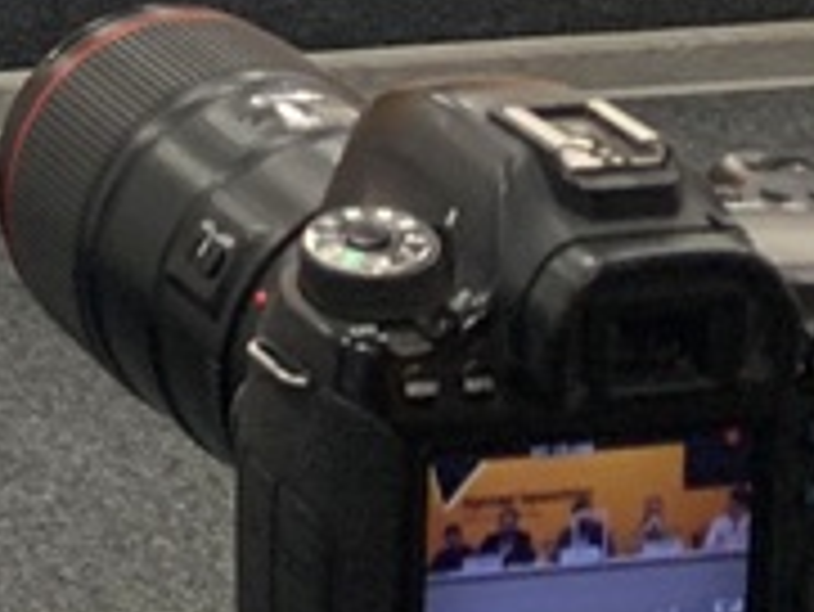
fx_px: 3459
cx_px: -1210
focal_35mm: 147
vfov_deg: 9.0
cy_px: -932
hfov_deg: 11.1
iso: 100
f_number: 1.8
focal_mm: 4.25
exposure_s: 1/83
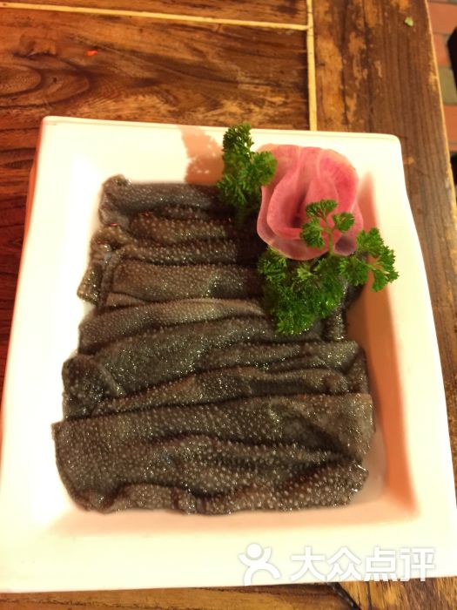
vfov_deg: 61.7
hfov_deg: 48.2
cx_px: 228
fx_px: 510
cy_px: 305
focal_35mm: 29
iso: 160
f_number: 2.2
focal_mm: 4.15
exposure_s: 1/4
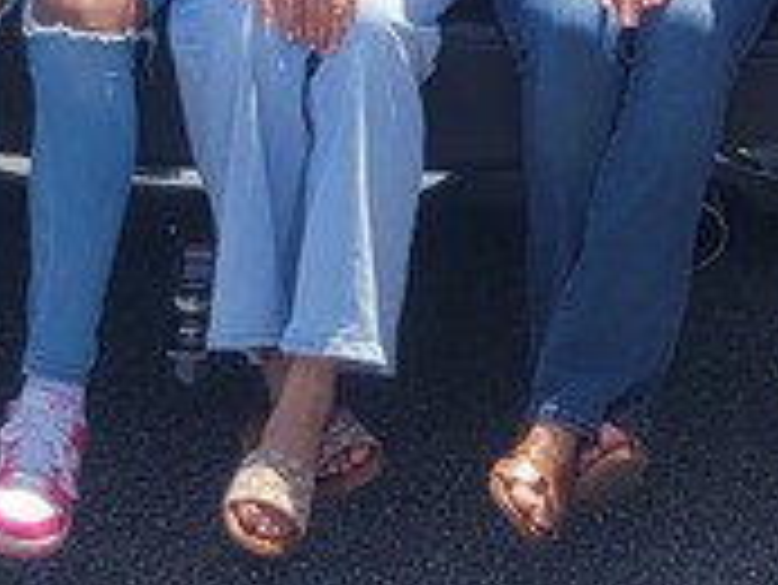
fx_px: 3464
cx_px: 405
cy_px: -666
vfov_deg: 9.0
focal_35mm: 154
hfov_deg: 12.8
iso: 40
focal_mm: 5.4
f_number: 1.8
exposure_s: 1/2265
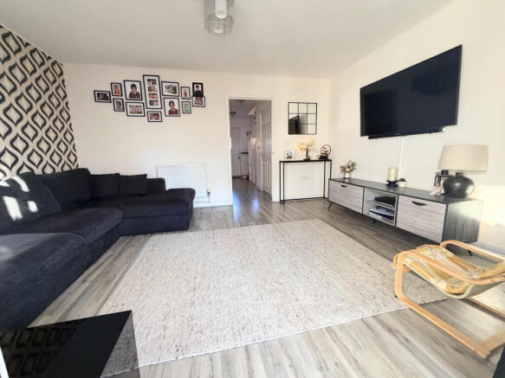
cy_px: 189
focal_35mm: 14
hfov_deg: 102.1
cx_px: 252
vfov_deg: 85.7
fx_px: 204
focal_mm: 2.22
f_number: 2.2
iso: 320
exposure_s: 1/85
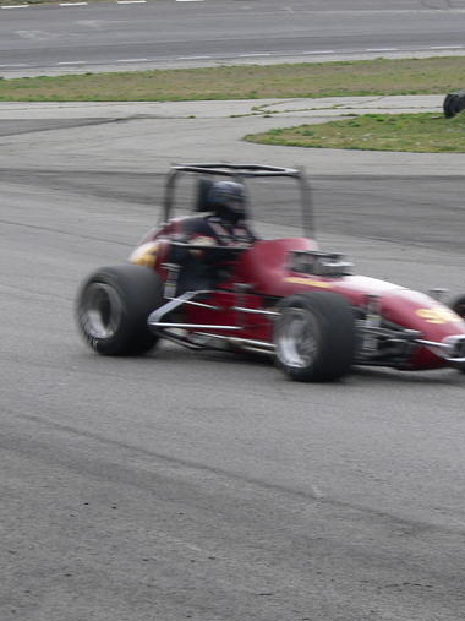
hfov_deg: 9.2
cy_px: 334
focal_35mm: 162
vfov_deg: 12.2
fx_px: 2903
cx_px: 307
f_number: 4
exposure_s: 1/160
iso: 80
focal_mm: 17.2
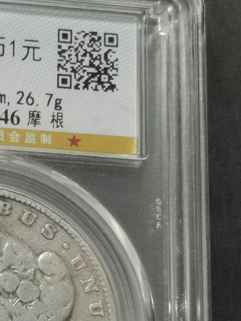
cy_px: 224
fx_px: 1327
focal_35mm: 143
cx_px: -34
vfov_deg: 13.8
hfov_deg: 10.2
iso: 100
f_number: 1.8
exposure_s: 1/100
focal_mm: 5.58
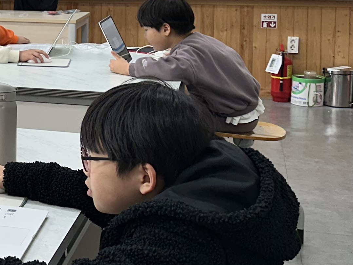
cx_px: -169
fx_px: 918
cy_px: 14
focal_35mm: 90
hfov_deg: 19.2
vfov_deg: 16.2
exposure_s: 1/120
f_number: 1.78
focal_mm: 6.86
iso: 64
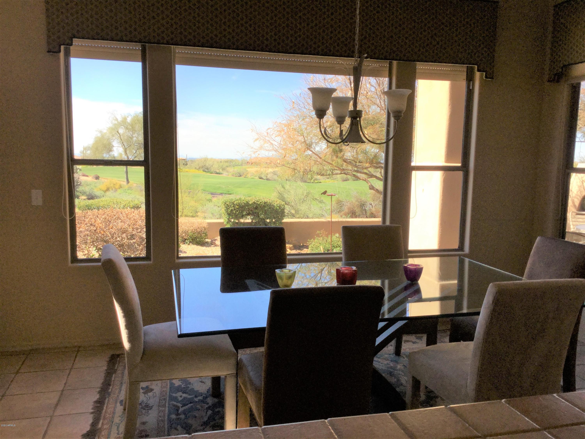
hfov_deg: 58.4
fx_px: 524
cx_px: 292
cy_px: 220
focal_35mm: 31
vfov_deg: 45.4
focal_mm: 3.3
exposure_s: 1/337
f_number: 2.4
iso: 25
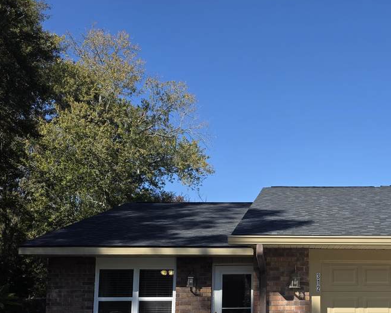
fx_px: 509
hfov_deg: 40.5
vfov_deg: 33.1
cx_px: 305
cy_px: 254
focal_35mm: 44
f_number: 1.7
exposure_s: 1/4539
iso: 80
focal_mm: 6.3
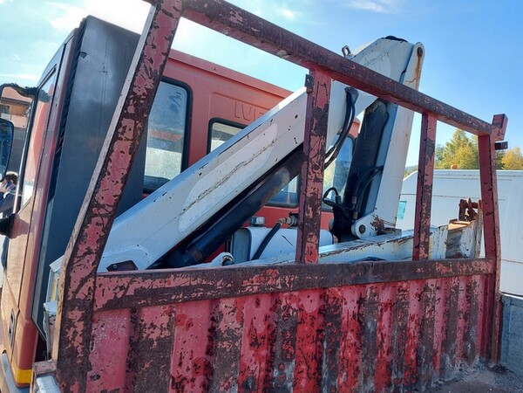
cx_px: 262
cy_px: 196
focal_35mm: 24
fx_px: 363
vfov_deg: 56.8
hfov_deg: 71.6
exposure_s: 1/185
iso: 32
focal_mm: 5.23
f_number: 1.8
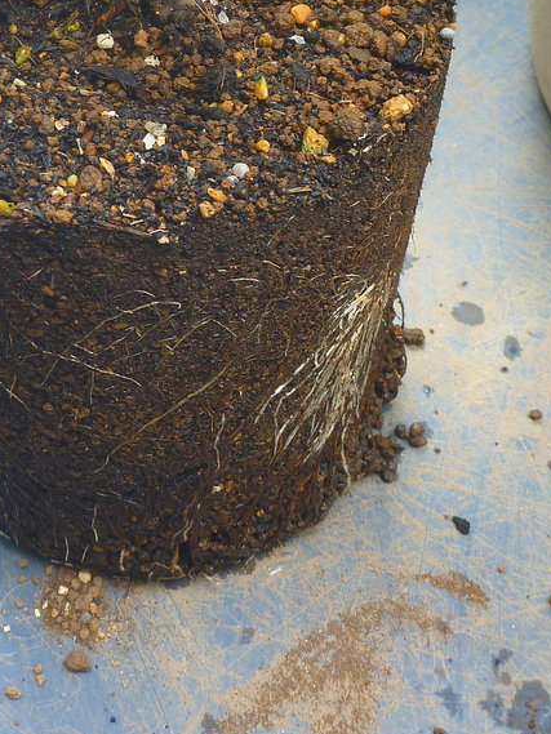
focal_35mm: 59
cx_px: 157
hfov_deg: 24.6
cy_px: 114
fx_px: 1252
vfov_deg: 31.6
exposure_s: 1/30
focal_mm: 4.9
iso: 80
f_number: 3.3
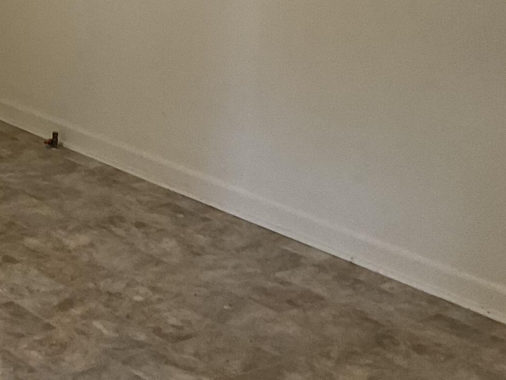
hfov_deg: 20.3
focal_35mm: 85
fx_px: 1242
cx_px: -218
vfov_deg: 16.8
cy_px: -40
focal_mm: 3
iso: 100
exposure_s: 1/60
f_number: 1.8
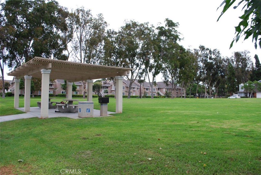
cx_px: 130
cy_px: 88
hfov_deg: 61.9
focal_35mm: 30
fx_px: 218
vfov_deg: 43.7
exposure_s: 1/160
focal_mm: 20
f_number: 7.1
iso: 100
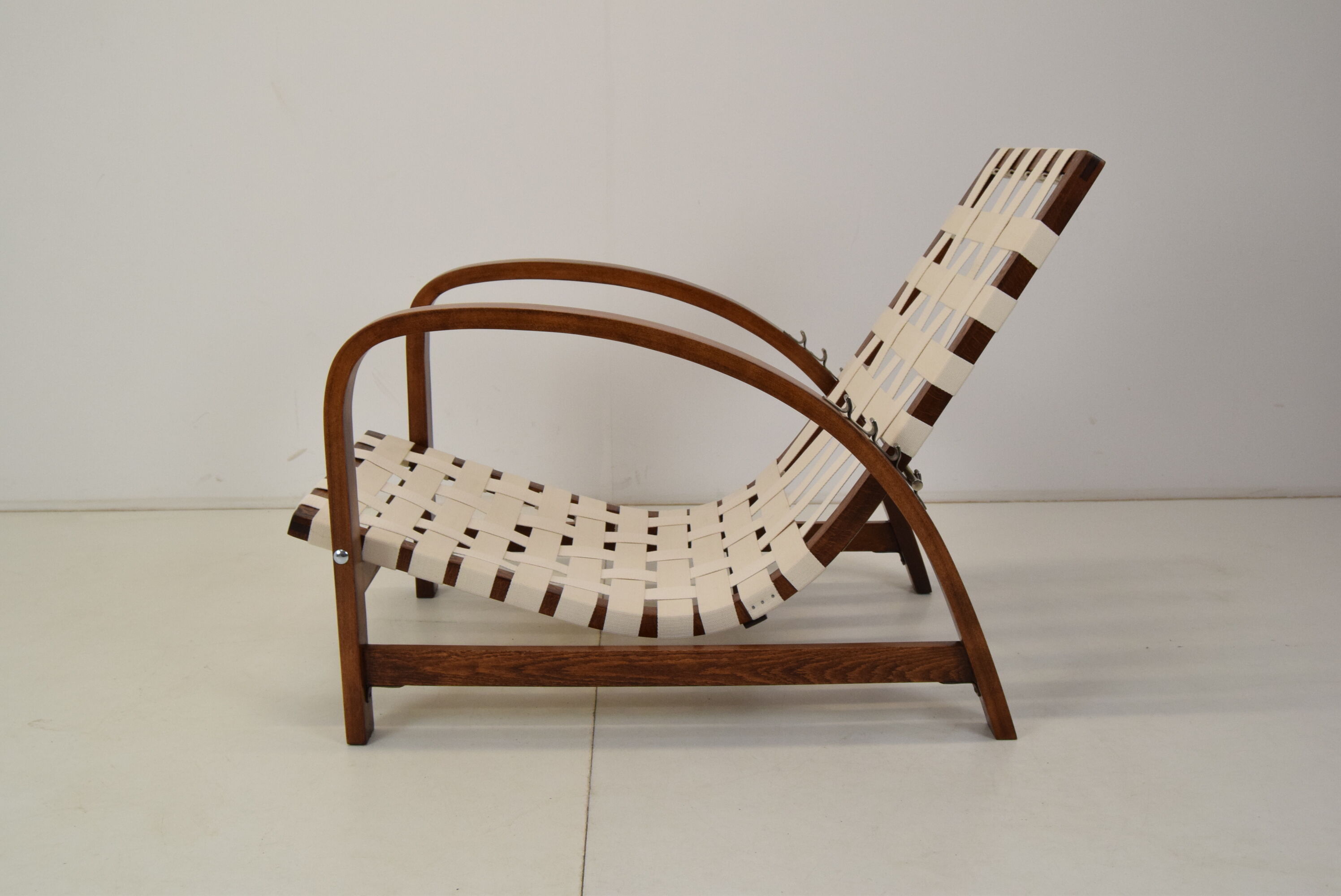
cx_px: 670
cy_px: 448
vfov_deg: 36.9
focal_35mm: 36
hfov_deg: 53.1
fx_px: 1342
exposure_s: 1/250
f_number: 8
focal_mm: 24
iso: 1600
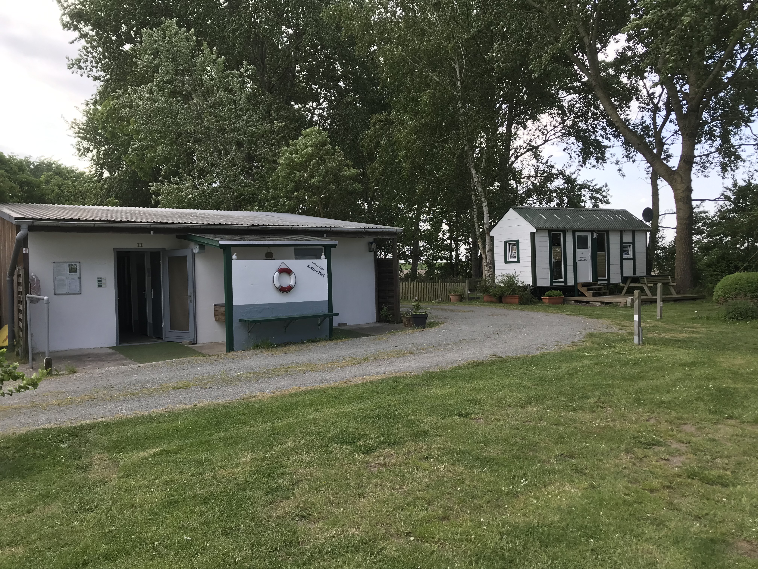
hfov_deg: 63.4
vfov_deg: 49.7
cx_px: 379
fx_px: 613
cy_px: 284
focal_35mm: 28
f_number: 1.8
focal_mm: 3.99
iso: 20
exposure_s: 1/526
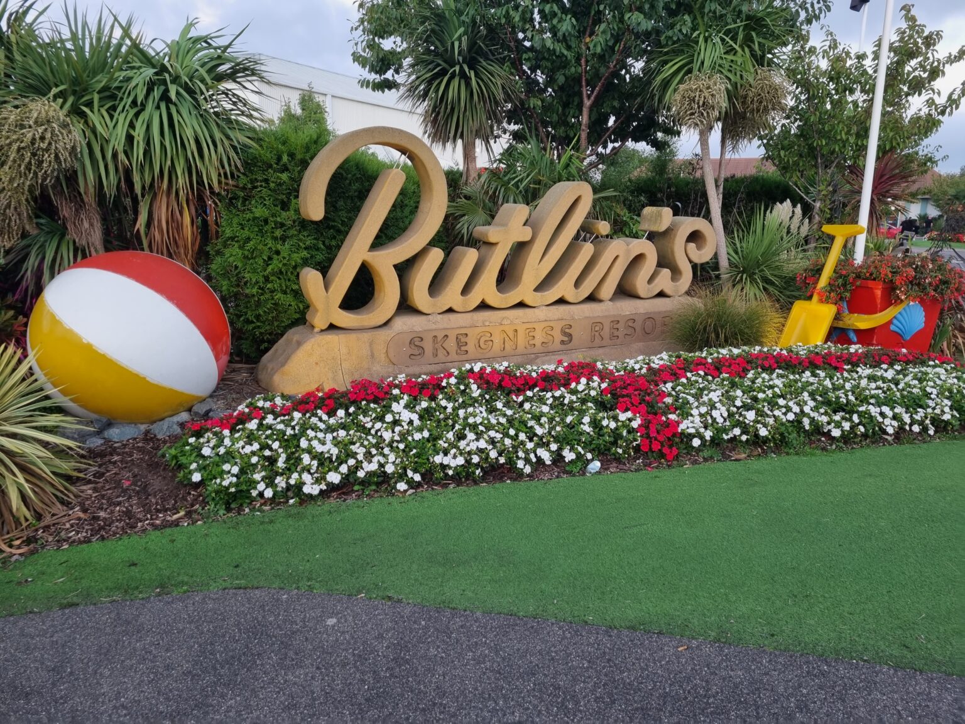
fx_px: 725
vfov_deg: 53.1
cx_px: 482
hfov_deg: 67.3
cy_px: 362
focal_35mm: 26
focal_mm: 5.4
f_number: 1.8
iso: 125
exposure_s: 1/100
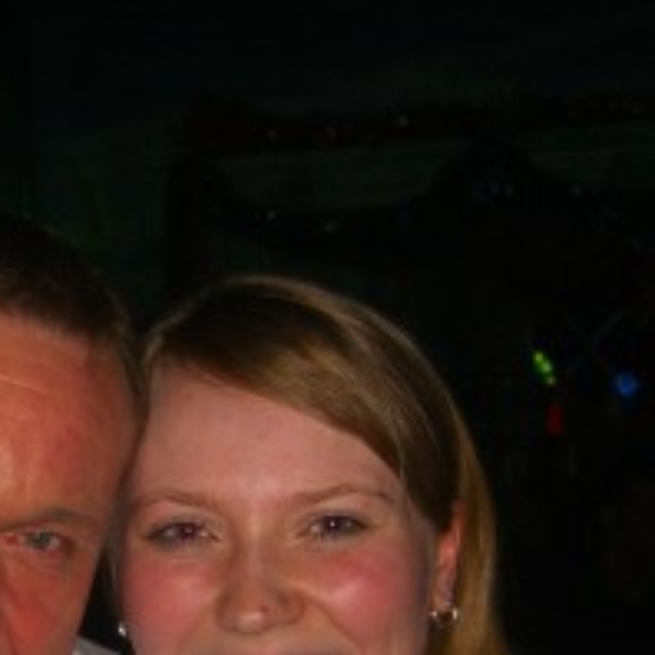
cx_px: 132
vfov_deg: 16.7
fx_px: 2184
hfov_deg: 16.9
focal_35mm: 102
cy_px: 662
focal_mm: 7.9
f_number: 2.8
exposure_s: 1/60
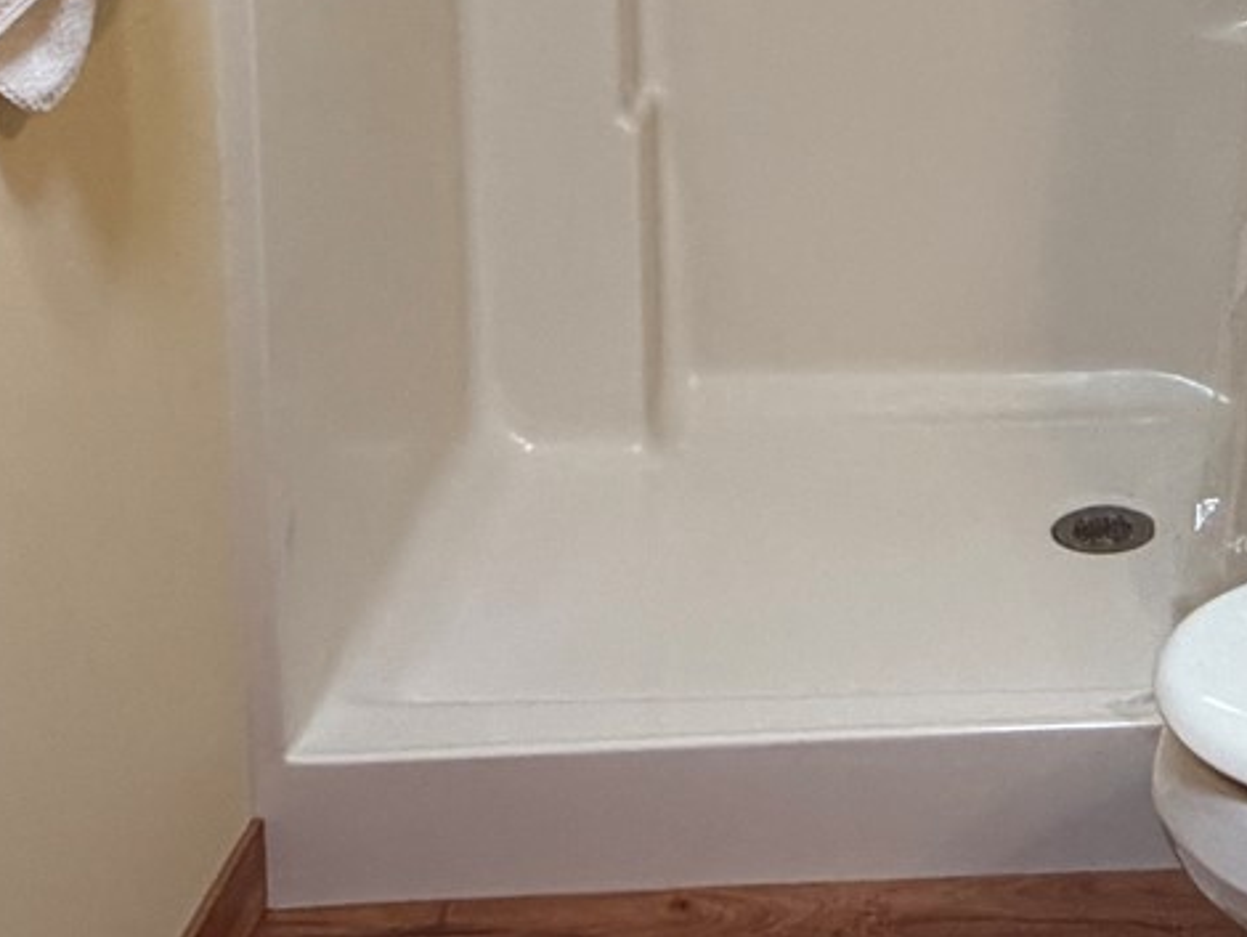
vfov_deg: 21.4
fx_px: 2199
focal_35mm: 61
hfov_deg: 29.9
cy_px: -332
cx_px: 1194
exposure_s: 1/120
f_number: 2.2
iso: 250
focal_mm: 2.22
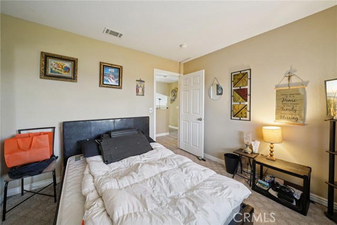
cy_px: 112
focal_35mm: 12
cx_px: 168
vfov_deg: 89.9
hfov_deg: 112.6
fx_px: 112
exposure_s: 1/10
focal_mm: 12
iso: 400
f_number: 8
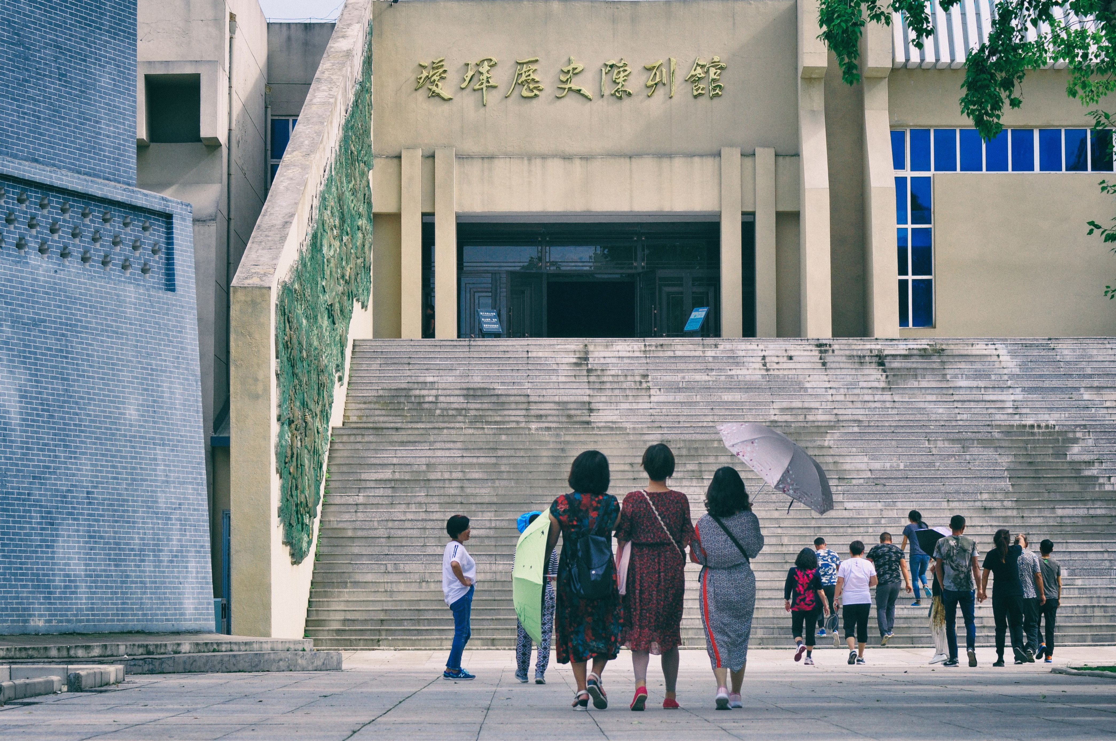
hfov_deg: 19.5
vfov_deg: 13.0
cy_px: 370
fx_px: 3251
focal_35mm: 105
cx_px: 558
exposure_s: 1/250
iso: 220
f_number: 10
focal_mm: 70
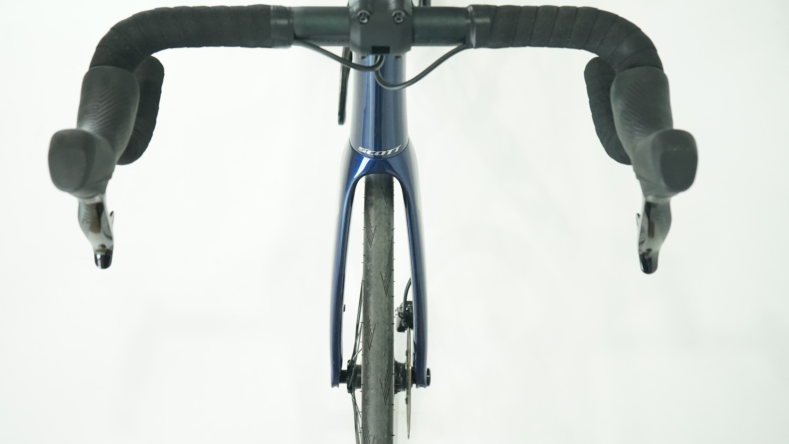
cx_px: 388
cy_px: 206
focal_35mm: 46
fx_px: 962
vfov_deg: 26.0
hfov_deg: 44.6
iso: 3200
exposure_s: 1/200
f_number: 6.3
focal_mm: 43
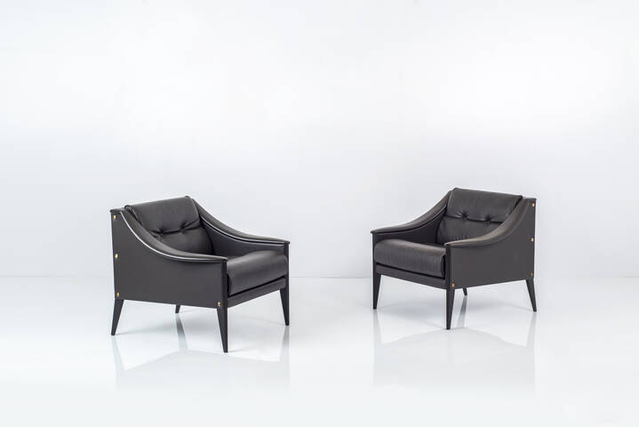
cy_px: 214
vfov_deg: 27.0
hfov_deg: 39.6
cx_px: 320
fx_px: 888
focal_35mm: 50
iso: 100
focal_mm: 50
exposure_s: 1/200
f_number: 10
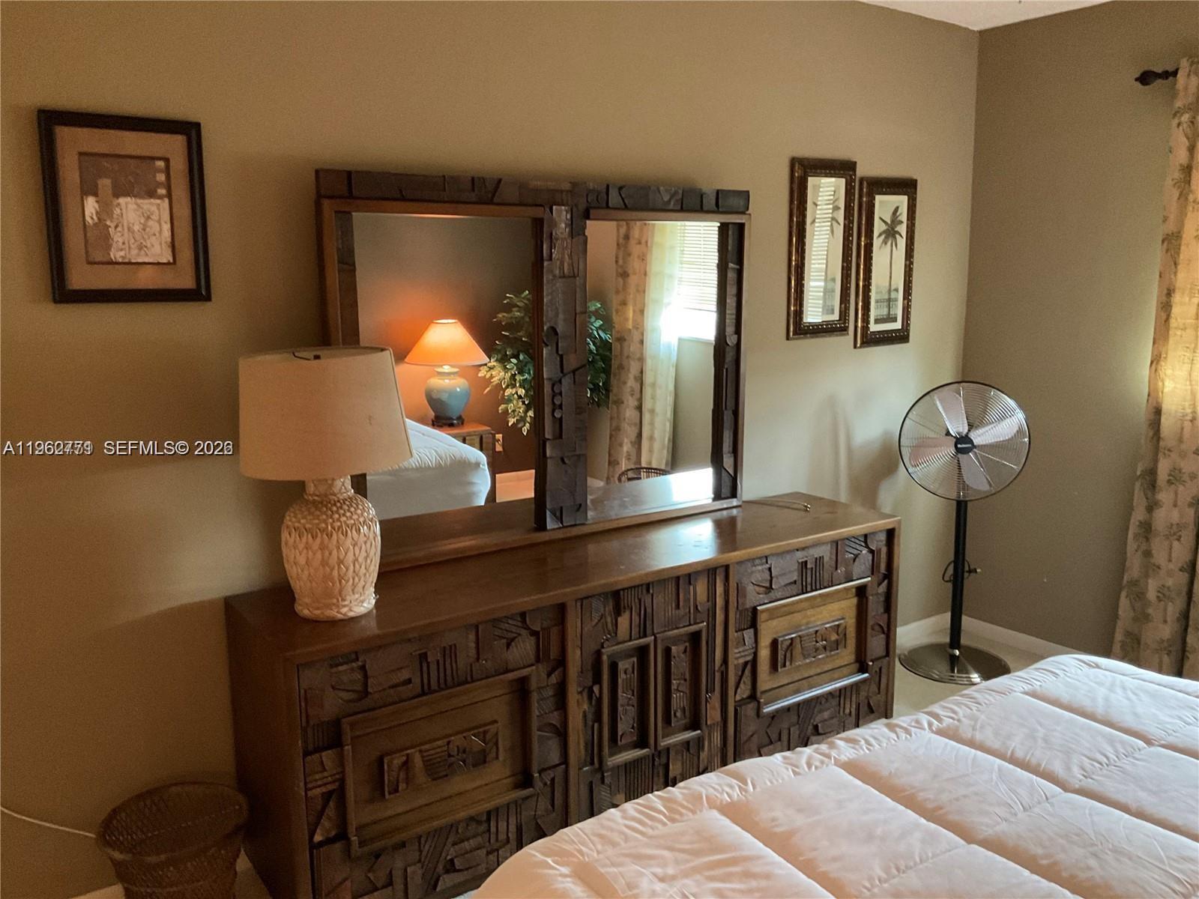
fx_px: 1004
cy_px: 450
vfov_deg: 48.2
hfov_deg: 61.7
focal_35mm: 29
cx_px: 600
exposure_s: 1/30
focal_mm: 3
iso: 500
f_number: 1.8
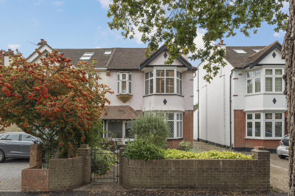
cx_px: 148
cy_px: 98
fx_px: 115
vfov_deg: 81.1
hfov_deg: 104.3
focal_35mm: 14
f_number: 8
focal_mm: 14
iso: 200
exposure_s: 1/80
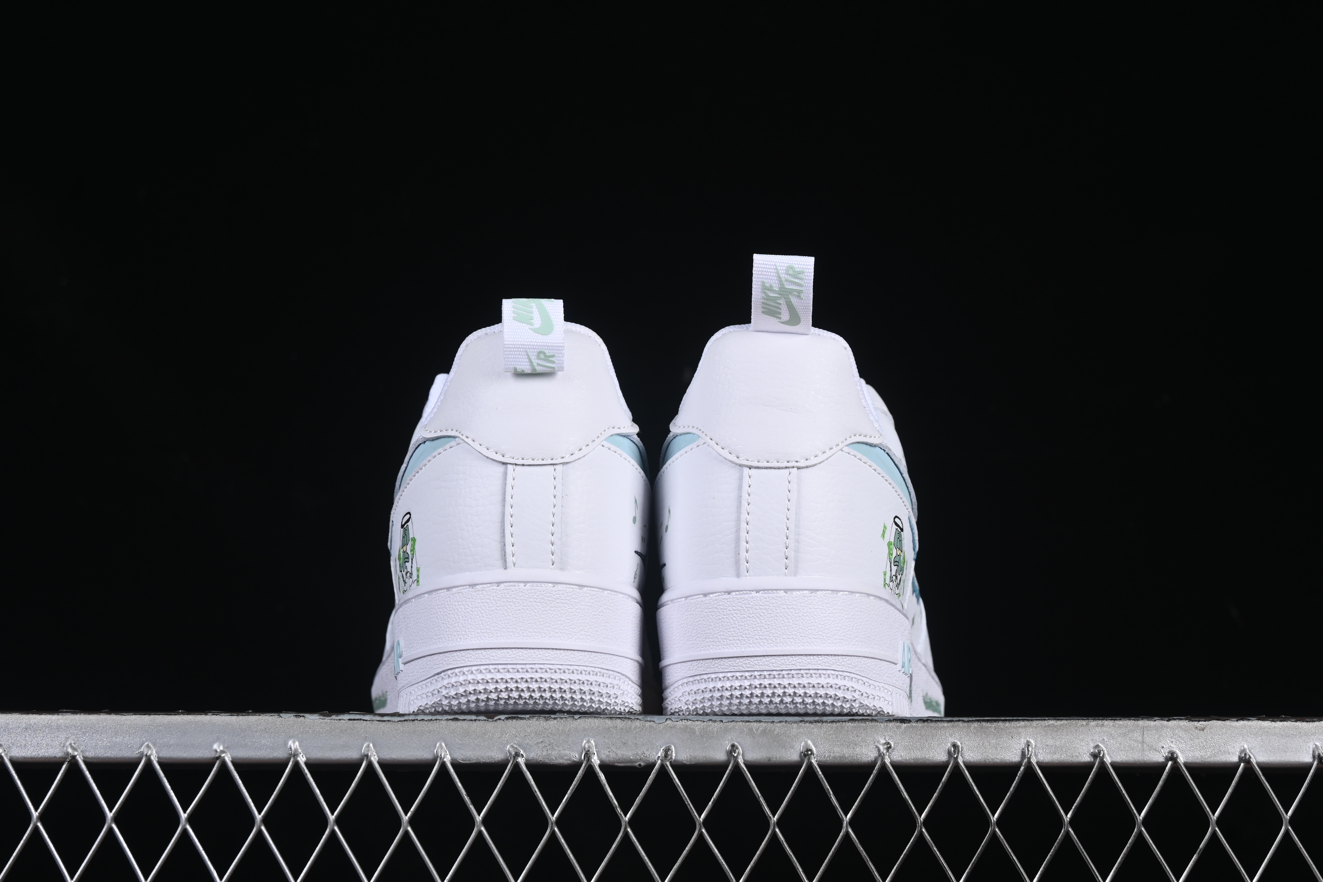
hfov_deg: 27.0
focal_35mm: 75
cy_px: 441
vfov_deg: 18.2
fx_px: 2756
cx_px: 662
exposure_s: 1/80
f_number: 8
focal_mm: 50
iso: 160
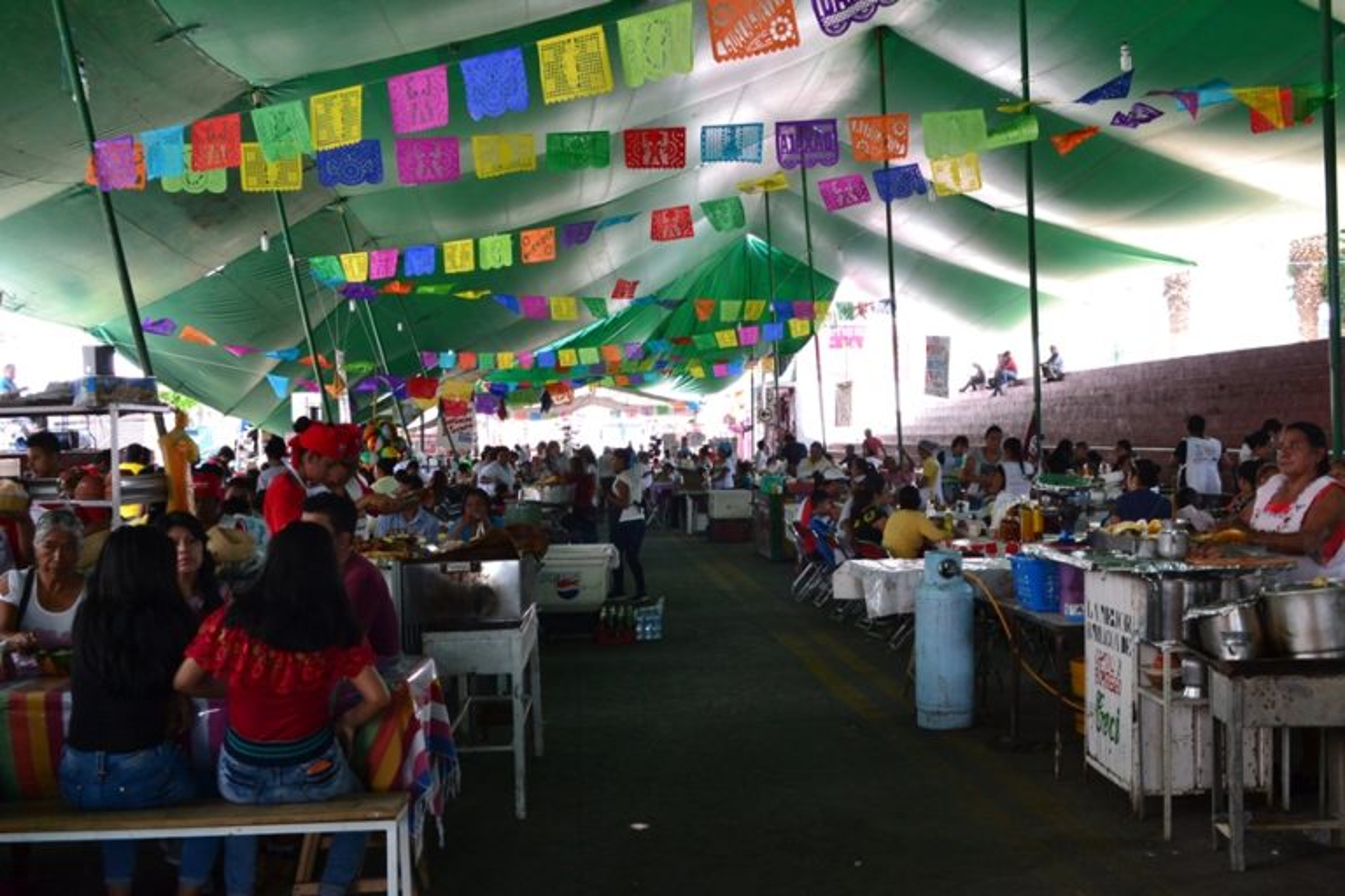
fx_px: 1345
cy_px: 448
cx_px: 672
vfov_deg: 36.9
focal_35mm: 36
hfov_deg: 53.1
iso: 640
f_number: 8
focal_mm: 24
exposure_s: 1/60
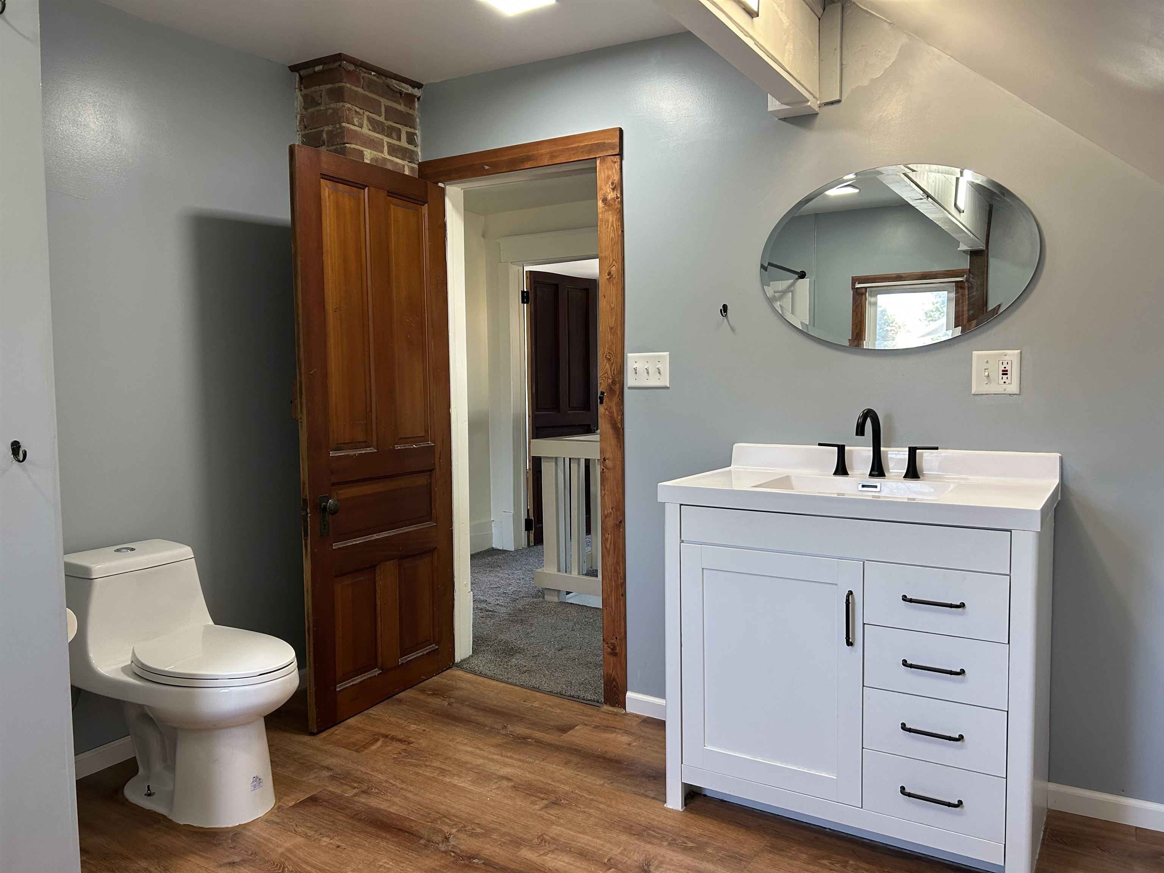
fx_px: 874
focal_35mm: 26
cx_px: 582
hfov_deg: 67.3
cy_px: 436
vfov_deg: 53.1
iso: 125
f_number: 1.5
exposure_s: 1/120
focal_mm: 5.7
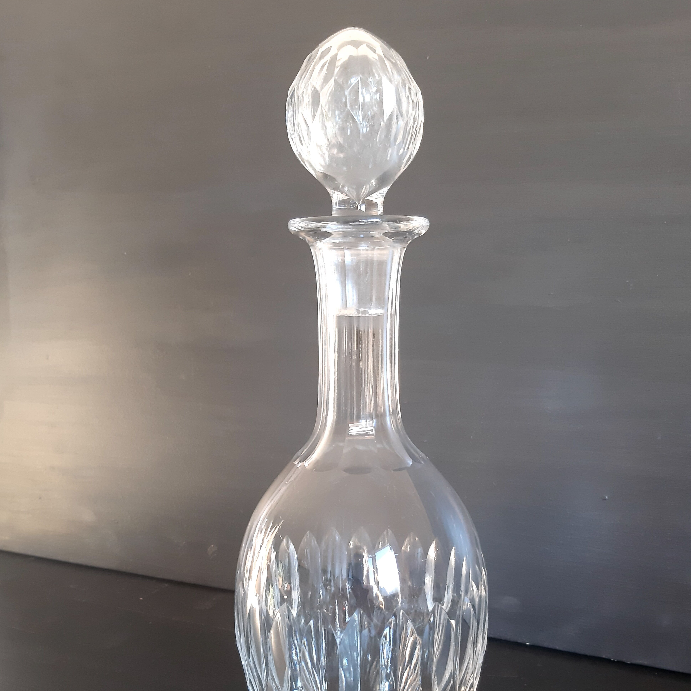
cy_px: 490
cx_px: 368
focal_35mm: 35
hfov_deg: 47.2
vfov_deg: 46.1
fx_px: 790
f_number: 1.7
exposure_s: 1/50
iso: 125
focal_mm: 3.93
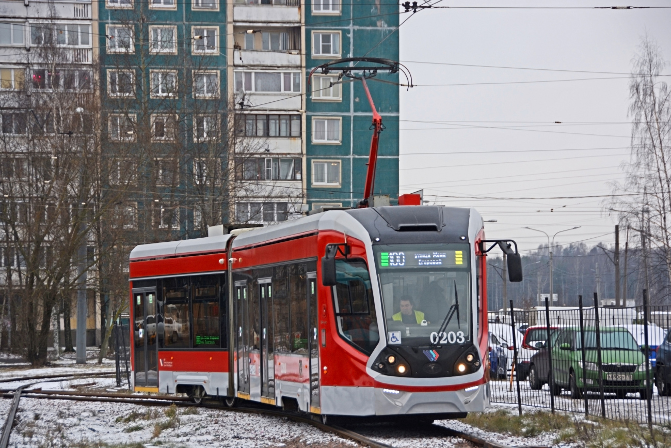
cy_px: 224
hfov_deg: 16.7
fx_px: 2293
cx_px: 336
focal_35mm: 123
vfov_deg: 11.1
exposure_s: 1/125
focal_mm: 82
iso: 100
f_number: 5
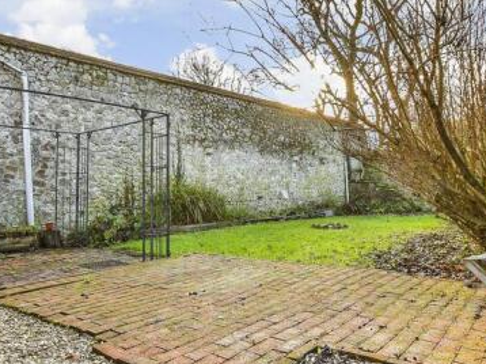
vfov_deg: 32.8
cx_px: 234
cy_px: 165
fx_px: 617
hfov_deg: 43.0
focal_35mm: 44
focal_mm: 17
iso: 160
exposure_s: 1/50
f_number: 8
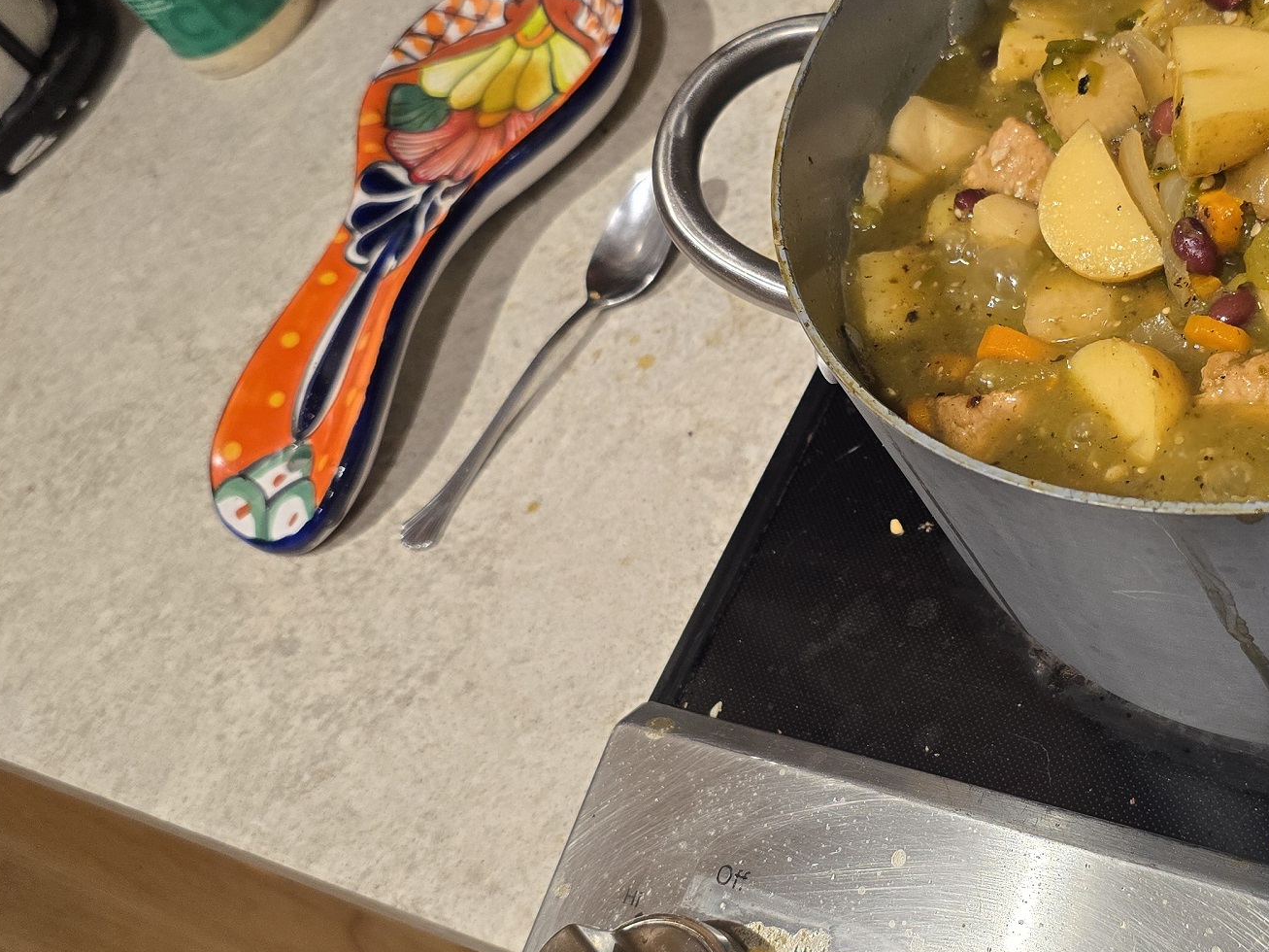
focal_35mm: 44
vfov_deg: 32.9
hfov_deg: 41.5
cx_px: 969
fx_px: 1613
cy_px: 503
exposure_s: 1/120
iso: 200
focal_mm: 6.3
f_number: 1.7
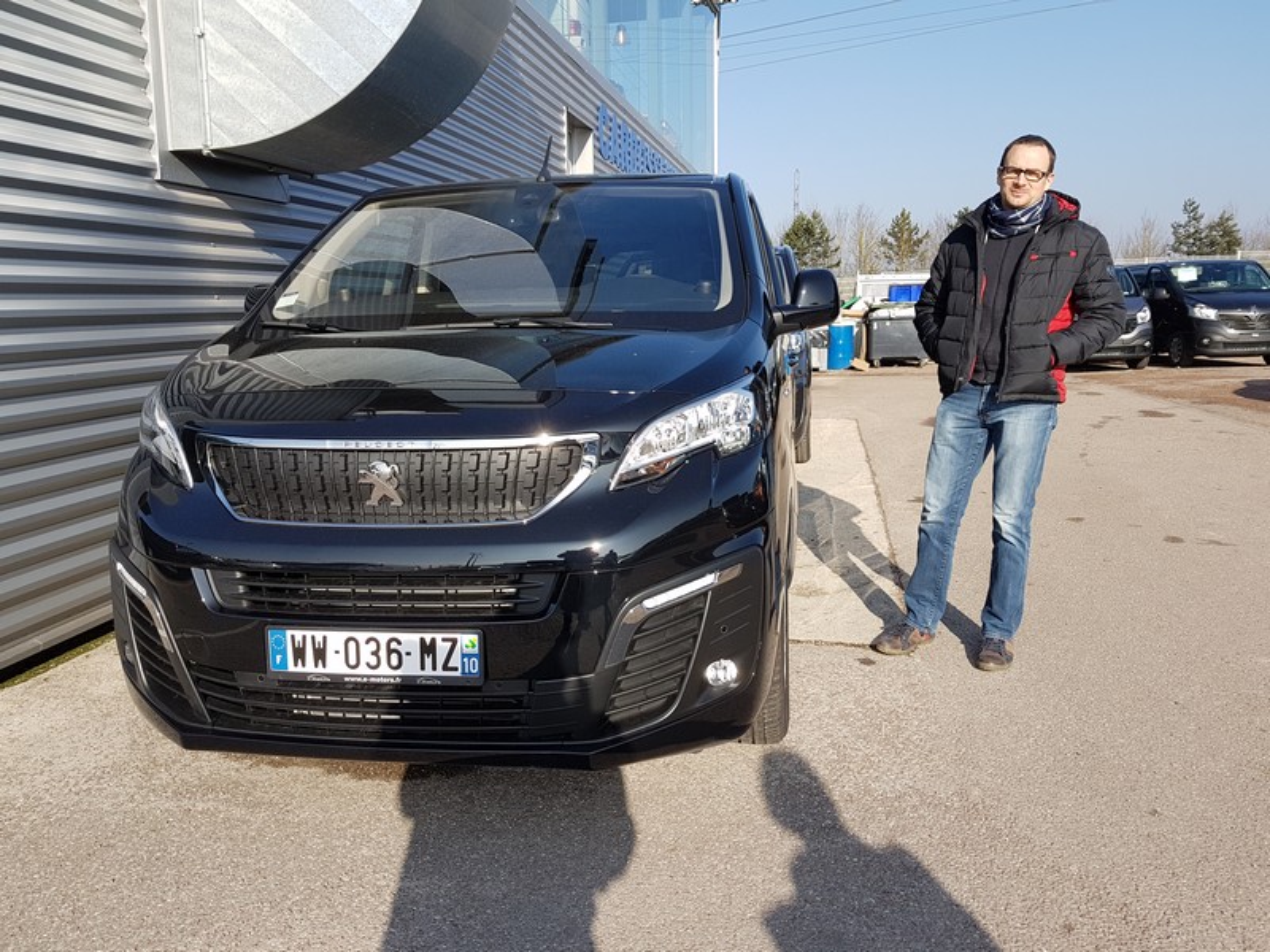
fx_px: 954
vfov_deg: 53.1
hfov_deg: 67.3
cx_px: 635
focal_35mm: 26
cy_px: 476
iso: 40
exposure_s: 1/1368
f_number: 1.7
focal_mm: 4.2
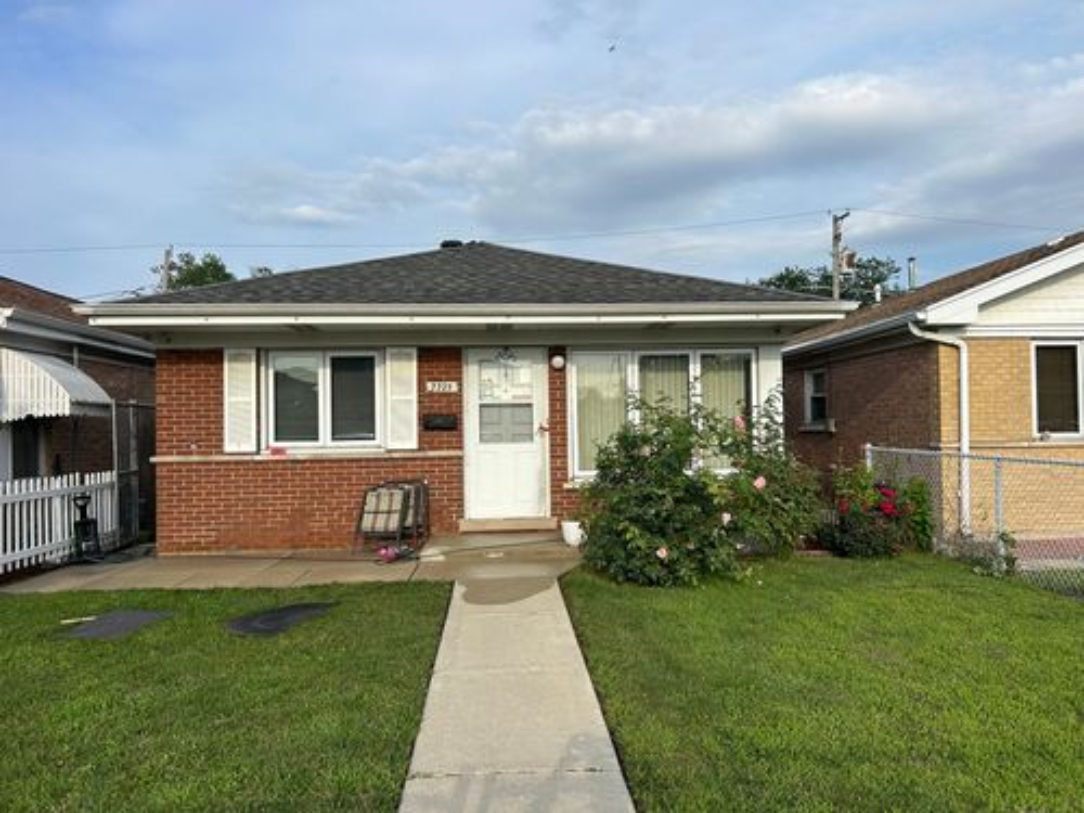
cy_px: 406
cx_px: 542
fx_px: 814
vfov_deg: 53.1
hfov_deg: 67.3
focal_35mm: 26
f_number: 1.5
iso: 50
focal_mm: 5.7
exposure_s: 1/3077
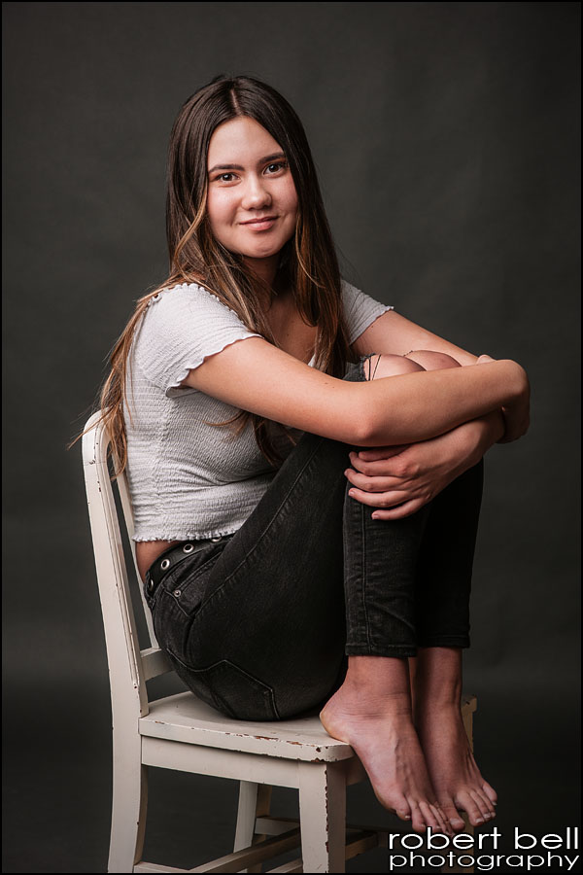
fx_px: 2186
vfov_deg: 22.6
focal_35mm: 90
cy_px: 438
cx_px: 292
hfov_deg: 15.2
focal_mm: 90
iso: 200
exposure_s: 1/100
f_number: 6.3
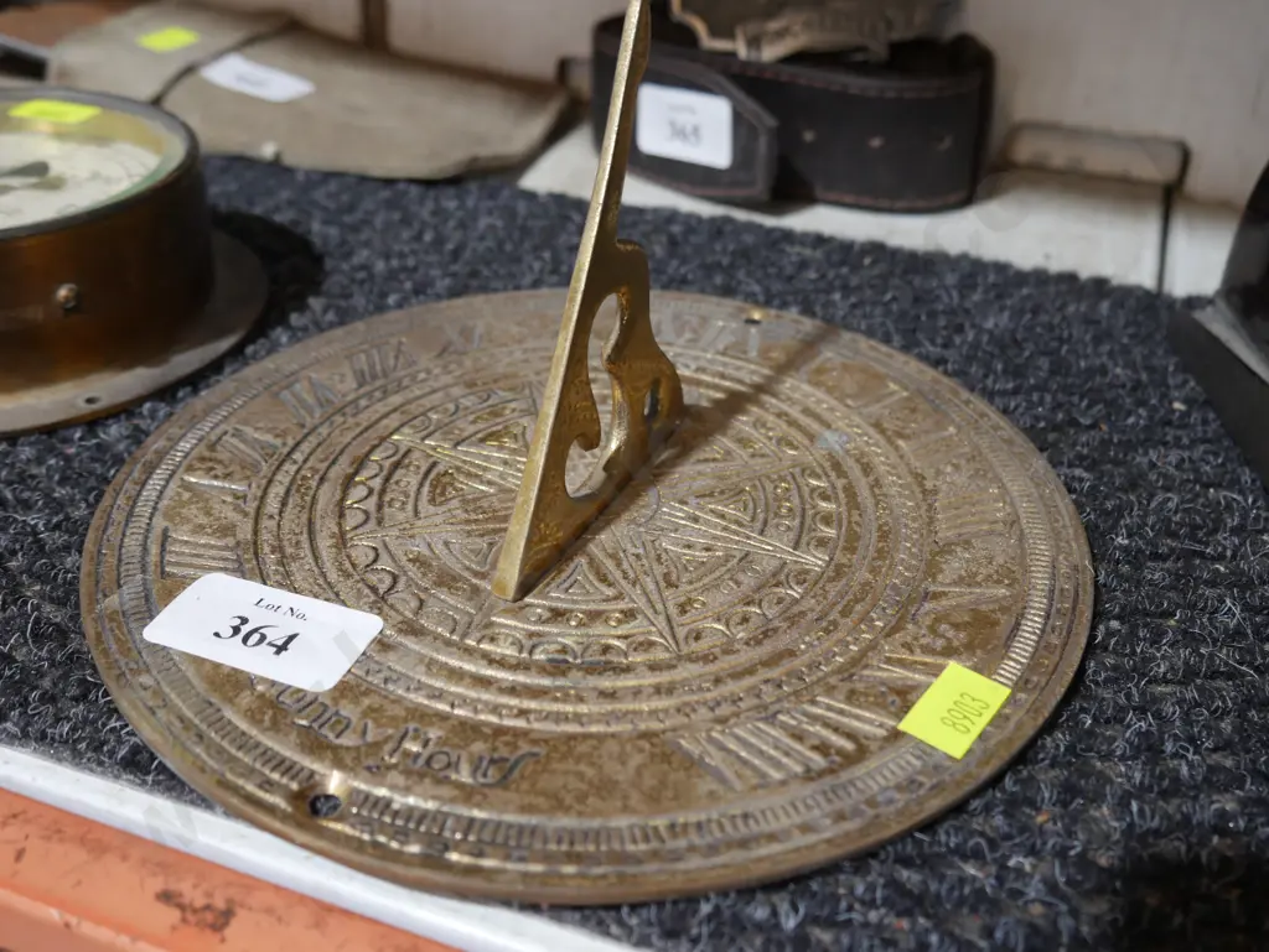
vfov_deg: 39.7
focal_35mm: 36
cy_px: 476
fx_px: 1320
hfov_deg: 51.3
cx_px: 634
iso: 500
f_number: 4
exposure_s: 1/60
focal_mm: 18
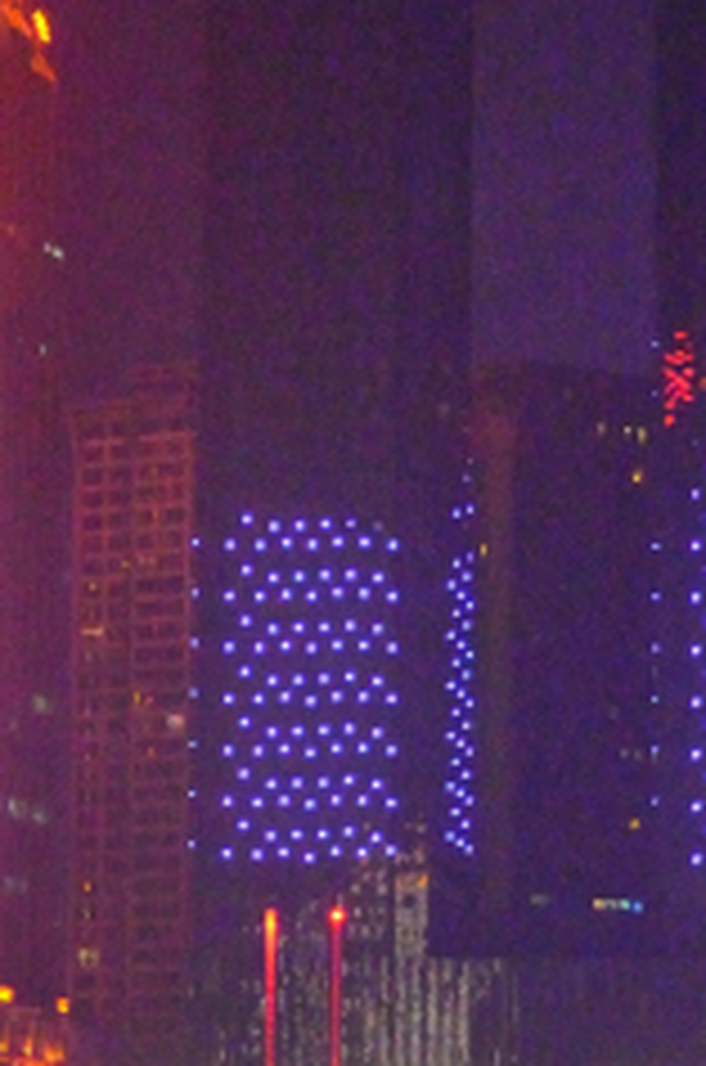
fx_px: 6711
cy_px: 274
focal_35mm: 227
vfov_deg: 9.1
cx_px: 189
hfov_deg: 6.0
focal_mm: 35
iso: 6400
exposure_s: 1/25
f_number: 4.5
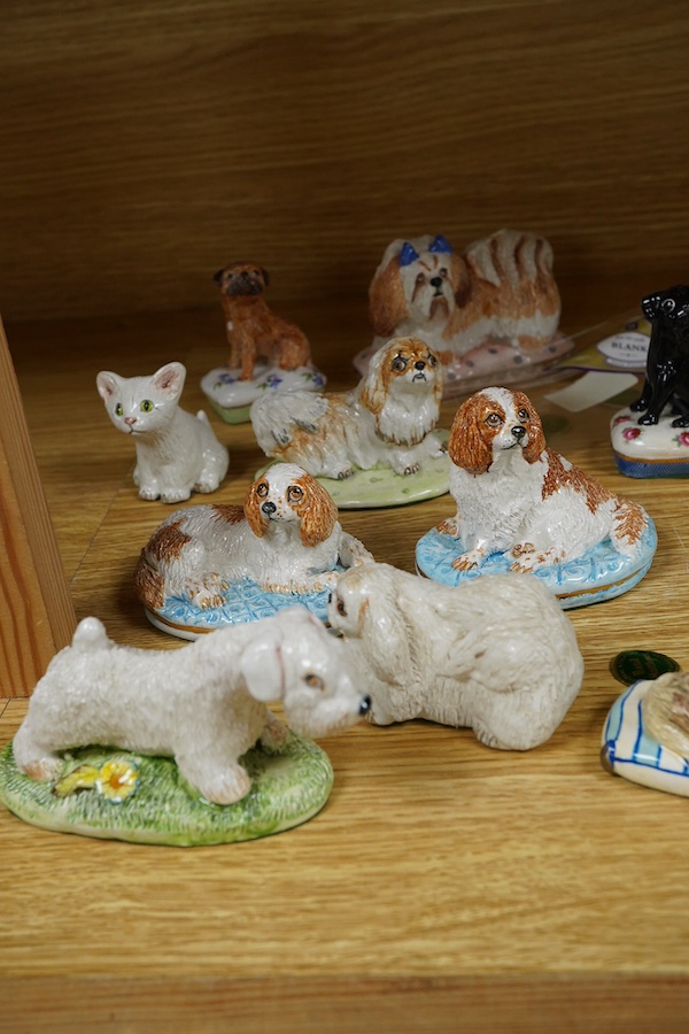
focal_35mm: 45
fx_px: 1292
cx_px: 344
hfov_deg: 29.9
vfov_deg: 43.6
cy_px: 517
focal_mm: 30
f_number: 10
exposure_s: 1/125
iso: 1250
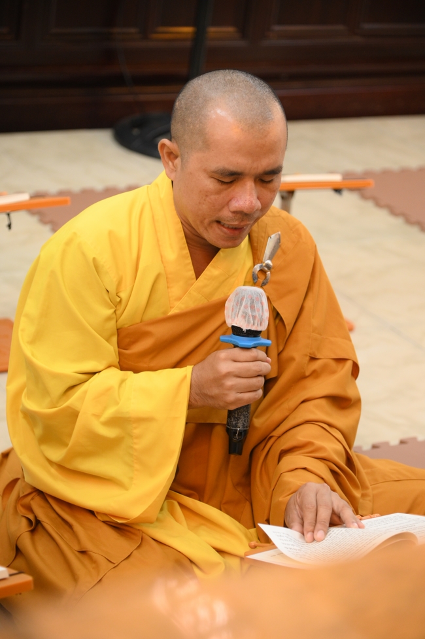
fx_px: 1685
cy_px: 320
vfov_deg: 21.5
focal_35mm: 95
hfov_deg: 14.4
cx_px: 212
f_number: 4
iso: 3200
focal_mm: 95
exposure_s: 1/80
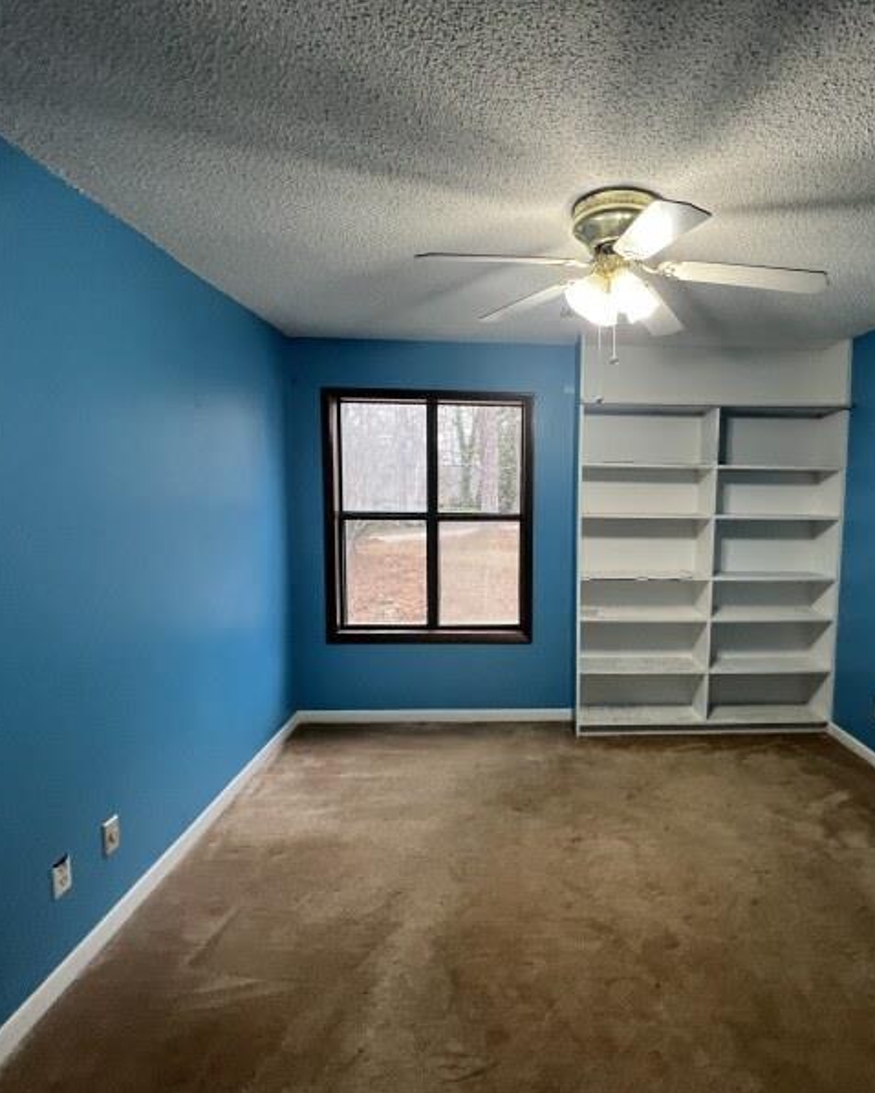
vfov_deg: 89.6
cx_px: 546
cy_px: 547
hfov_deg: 75.7
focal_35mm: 17
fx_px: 550
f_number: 1.8
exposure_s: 1/120
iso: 200
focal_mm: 1.57
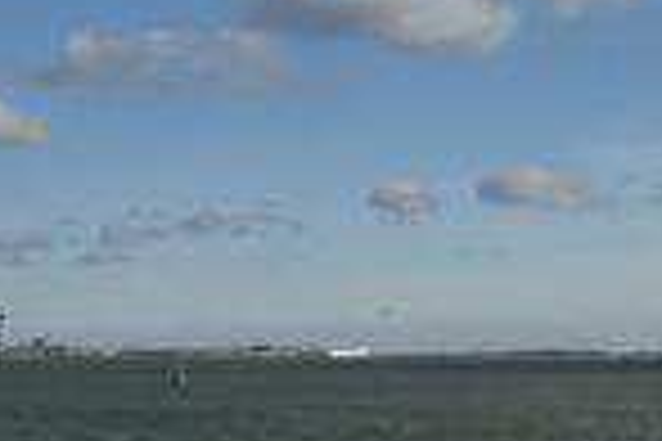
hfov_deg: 26.6
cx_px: 509
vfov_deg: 17.9
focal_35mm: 75
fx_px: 1379
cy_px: 52
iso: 100
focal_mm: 24
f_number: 5.6
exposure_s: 1/800
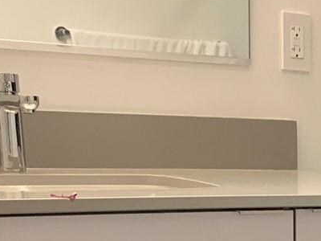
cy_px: 419
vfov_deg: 13.0
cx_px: 441
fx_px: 964
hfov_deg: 17.5
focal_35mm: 104
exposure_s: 1/60
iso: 160
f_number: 1.8
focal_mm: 4.25
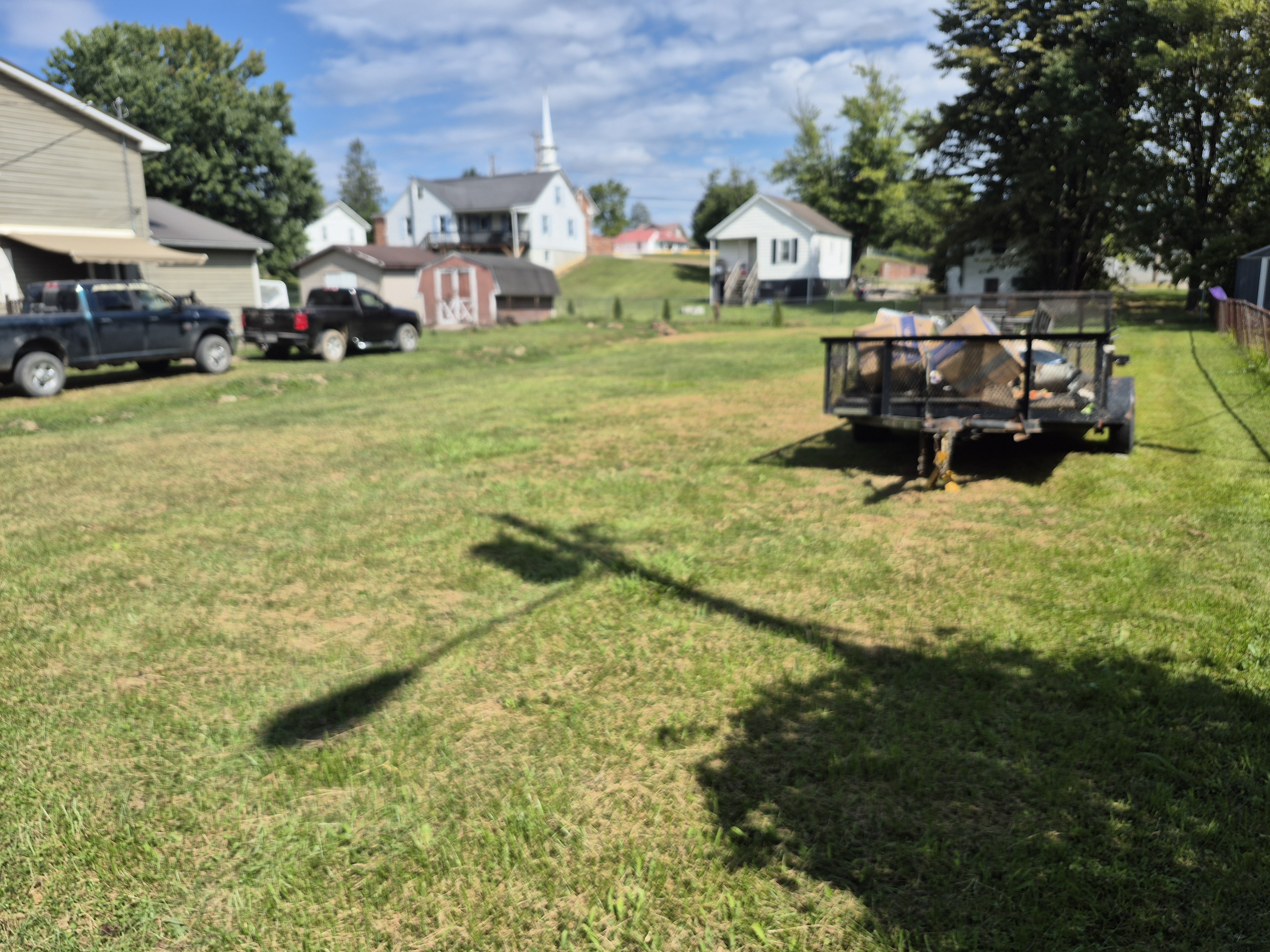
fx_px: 844
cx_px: 635
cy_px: 476
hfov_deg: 73.9
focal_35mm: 23
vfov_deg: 58.9
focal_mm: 5.4
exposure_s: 1/2064
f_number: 1.8
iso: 25
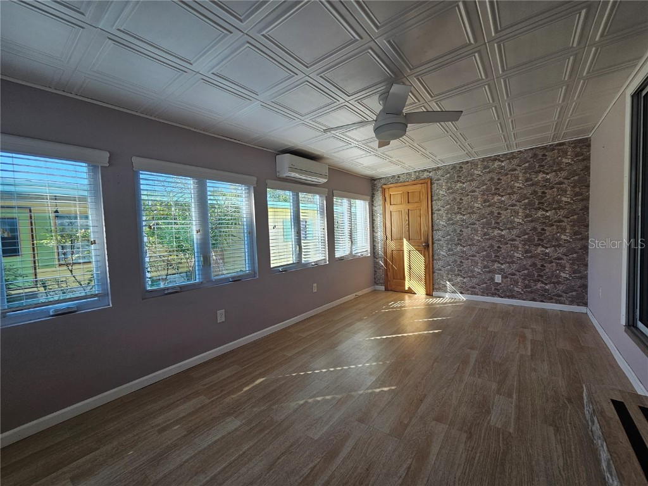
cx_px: 324
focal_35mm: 13
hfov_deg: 106.2
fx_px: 243
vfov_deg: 89.9
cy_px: 243
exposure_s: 1/126
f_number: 2.2
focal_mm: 2.2
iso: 50
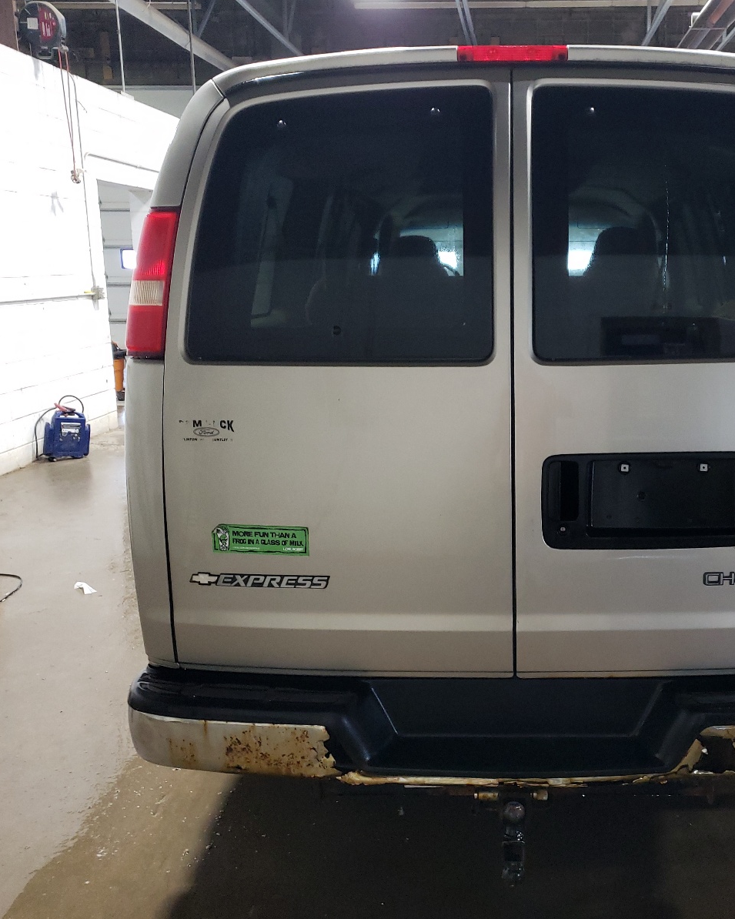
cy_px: 461
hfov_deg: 42.6
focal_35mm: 34
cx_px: 503
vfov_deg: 52.8
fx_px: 925
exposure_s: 1/60.2
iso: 184
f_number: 1.5
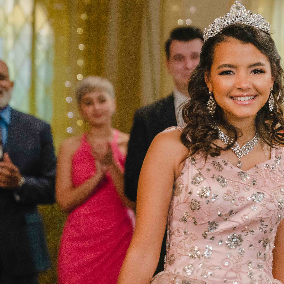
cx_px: 255
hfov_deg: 14.6
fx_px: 1095
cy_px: 184
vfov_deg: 14.8
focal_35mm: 118
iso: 4000
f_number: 2.8
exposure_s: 1/160
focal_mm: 69
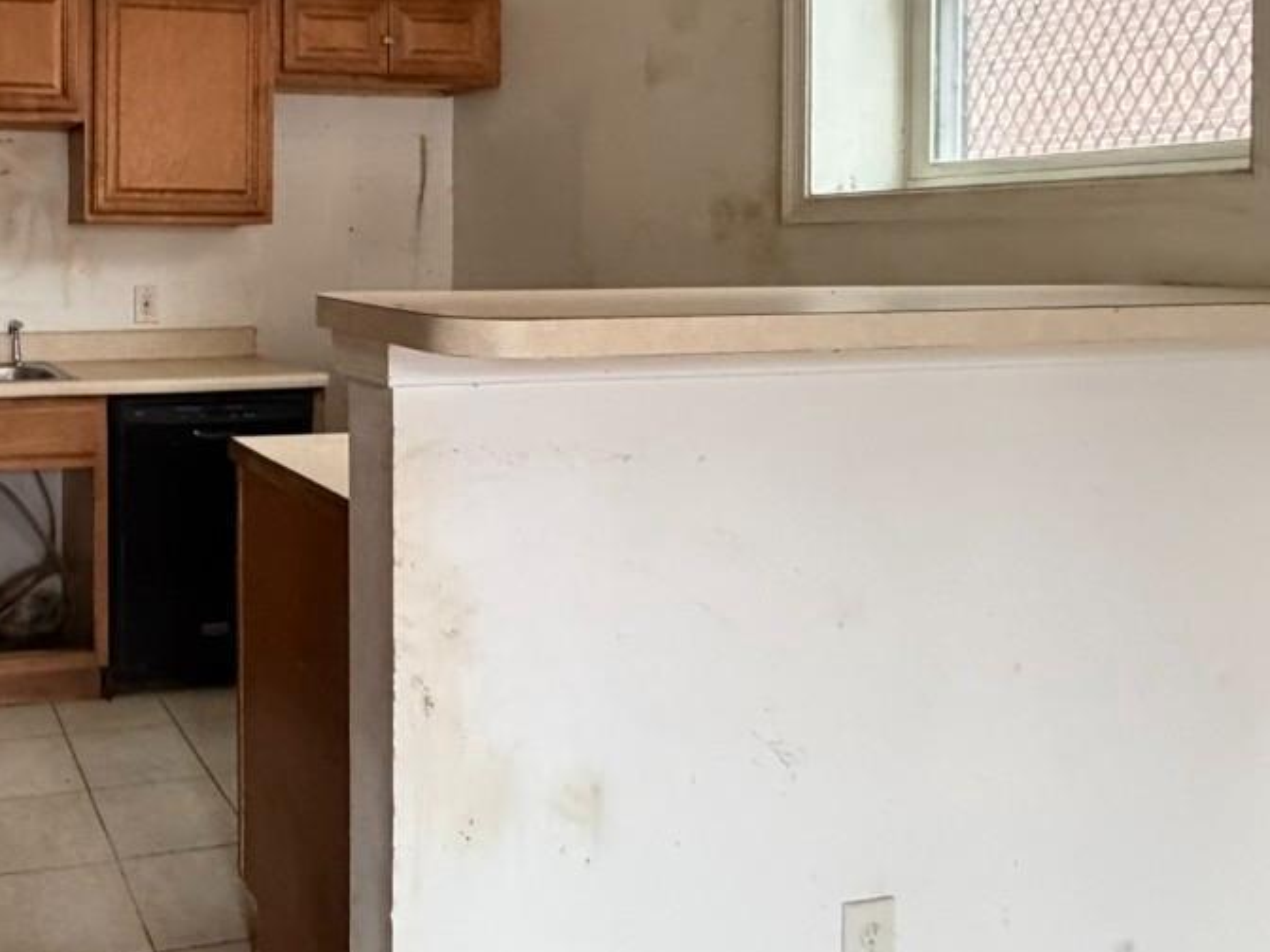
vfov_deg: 45.5
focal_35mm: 30
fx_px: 1101
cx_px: 106
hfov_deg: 52.1
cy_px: 263
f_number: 2.2
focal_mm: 2.22
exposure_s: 1/60
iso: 640
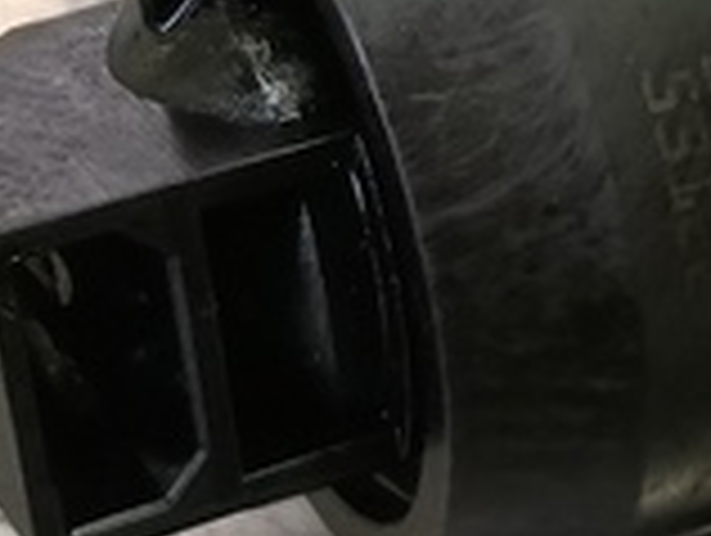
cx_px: 1215
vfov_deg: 9.9
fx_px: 3065
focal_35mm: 149
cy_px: -41
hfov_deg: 12.3
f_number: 1.6
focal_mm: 4.11
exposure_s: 1/50
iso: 155
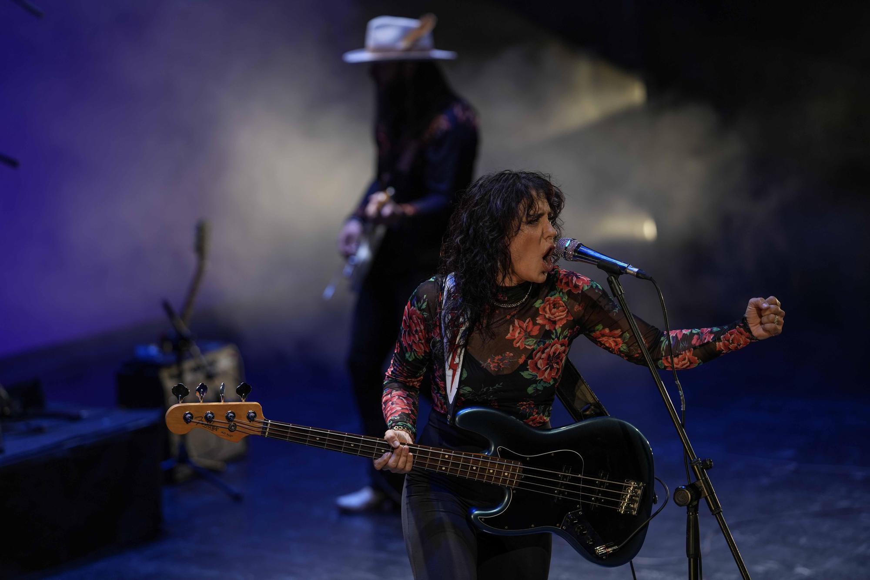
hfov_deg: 15.2
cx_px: 435
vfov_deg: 10.2
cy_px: 290
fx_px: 3262
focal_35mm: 135
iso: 400
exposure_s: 1/800
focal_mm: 135
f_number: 2.2
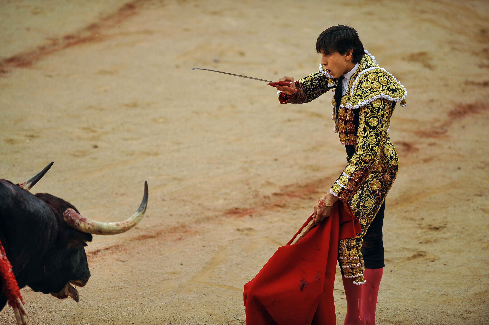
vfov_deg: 4.6
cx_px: 244
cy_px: 162
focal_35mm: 300
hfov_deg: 6.9
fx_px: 4072
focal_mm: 300
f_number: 3.2
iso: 400
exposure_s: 1/1000
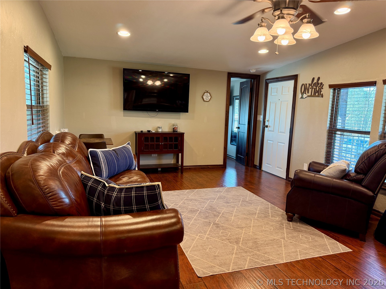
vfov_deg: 56.8
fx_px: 268
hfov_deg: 71.6
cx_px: 193
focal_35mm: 24
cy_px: 144
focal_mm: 6.76
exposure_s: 1/60
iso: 200
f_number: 1.78
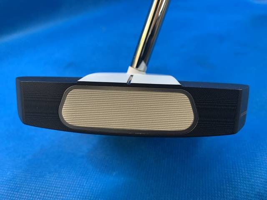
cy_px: 100
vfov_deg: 53.1
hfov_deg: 67.3
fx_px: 201
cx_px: 134
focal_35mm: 26
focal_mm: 4.25
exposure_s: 1/60
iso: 125
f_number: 1.8
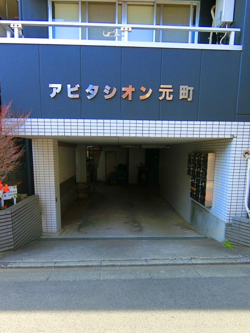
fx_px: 231
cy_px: 194
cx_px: 122
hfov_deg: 56.8
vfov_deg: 71.1
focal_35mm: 24
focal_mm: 4.06
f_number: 2.7
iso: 80
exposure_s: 1/320
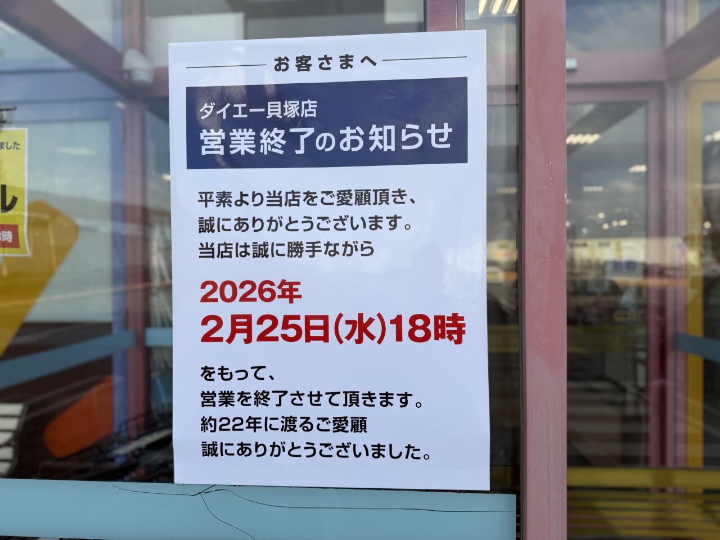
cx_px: 360
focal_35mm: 24
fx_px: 499
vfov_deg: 56.8
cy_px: 270
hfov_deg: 71.6
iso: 80
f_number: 1.78
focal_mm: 6.76
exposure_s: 1/2370
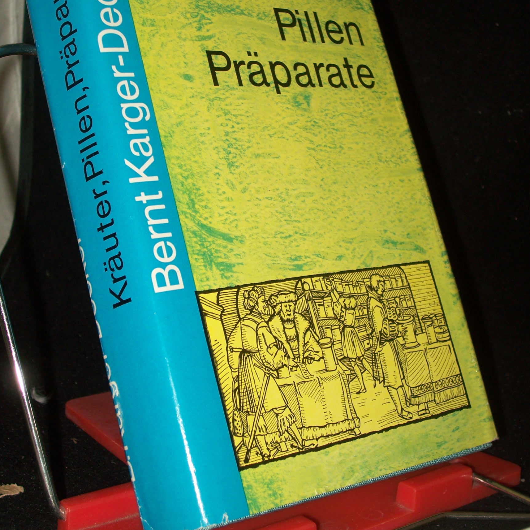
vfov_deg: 27.3
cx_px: 266
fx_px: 1091
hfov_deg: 27.3
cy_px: 232
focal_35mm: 63
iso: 80
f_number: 3.2
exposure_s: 1/80
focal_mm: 8.7
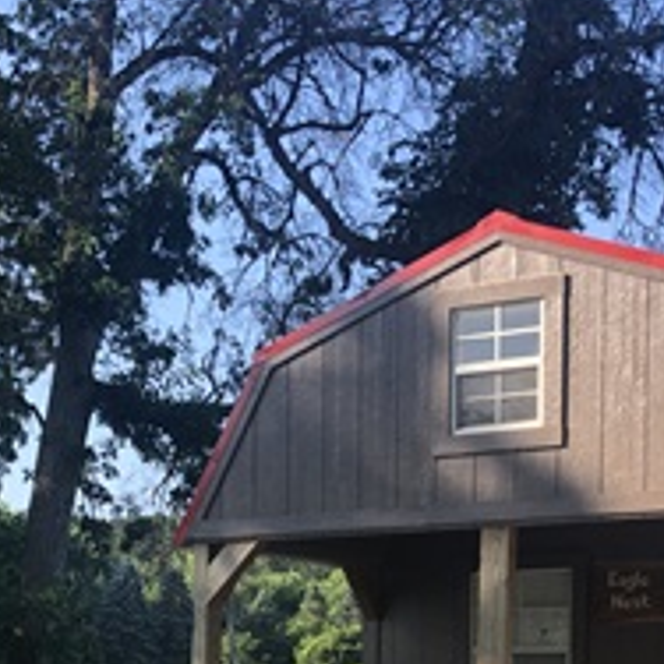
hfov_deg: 21.9
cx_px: 237
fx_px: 1714
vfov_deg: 20.8
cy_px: 738
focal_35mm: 79
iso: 20
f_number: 1.8
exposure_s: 1/216
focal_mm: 3.99
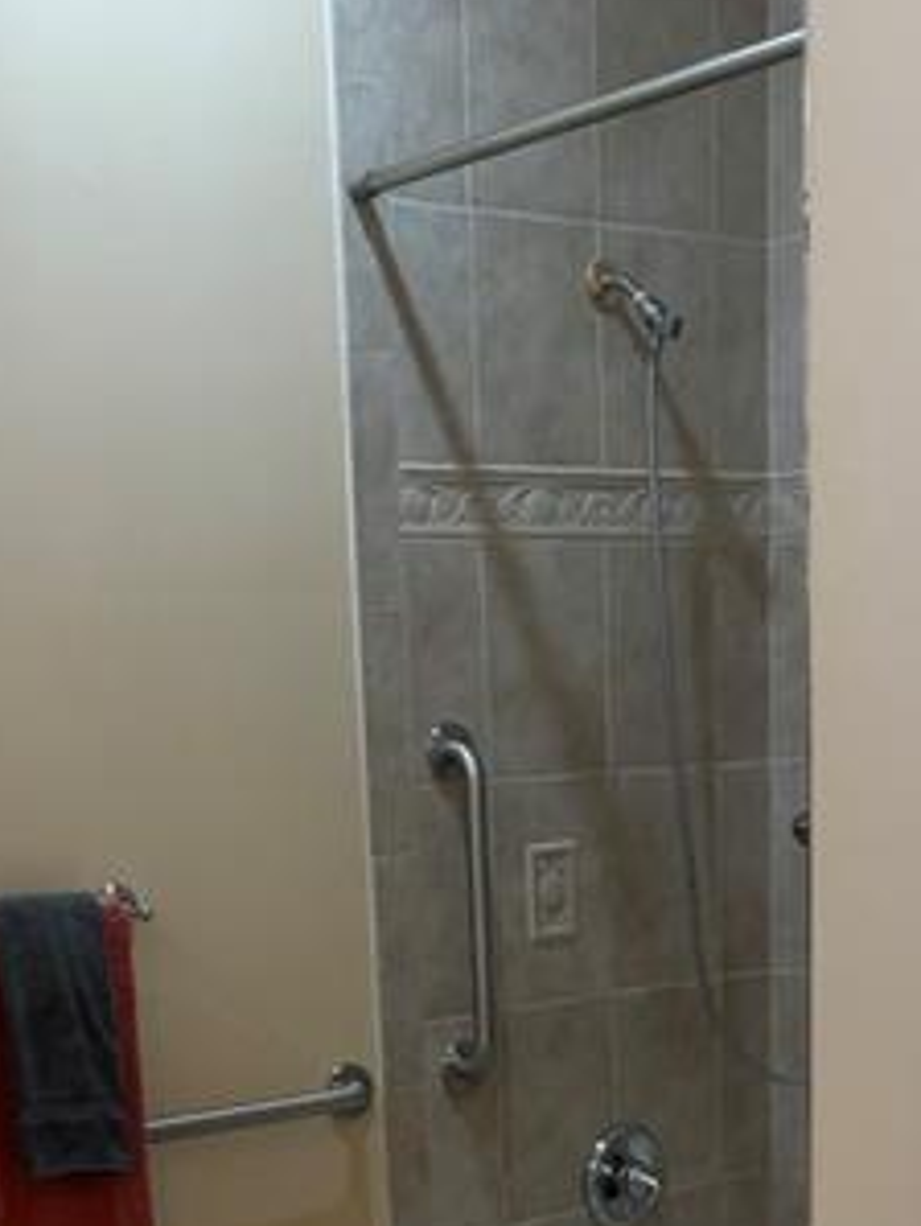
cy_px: 1349
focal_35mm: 67
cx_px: 432
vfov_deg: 26.6
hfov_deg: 22.0
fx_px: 2373
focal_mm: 5.96
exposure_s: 1/60
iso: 80
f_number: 1.6
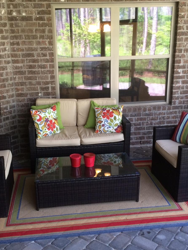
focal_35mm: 41
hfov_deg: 35.1
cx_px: 88
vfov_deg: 45.8
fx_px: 297
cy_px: 127
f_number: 2.2
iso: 80
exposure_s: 1/30
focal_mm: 4.12
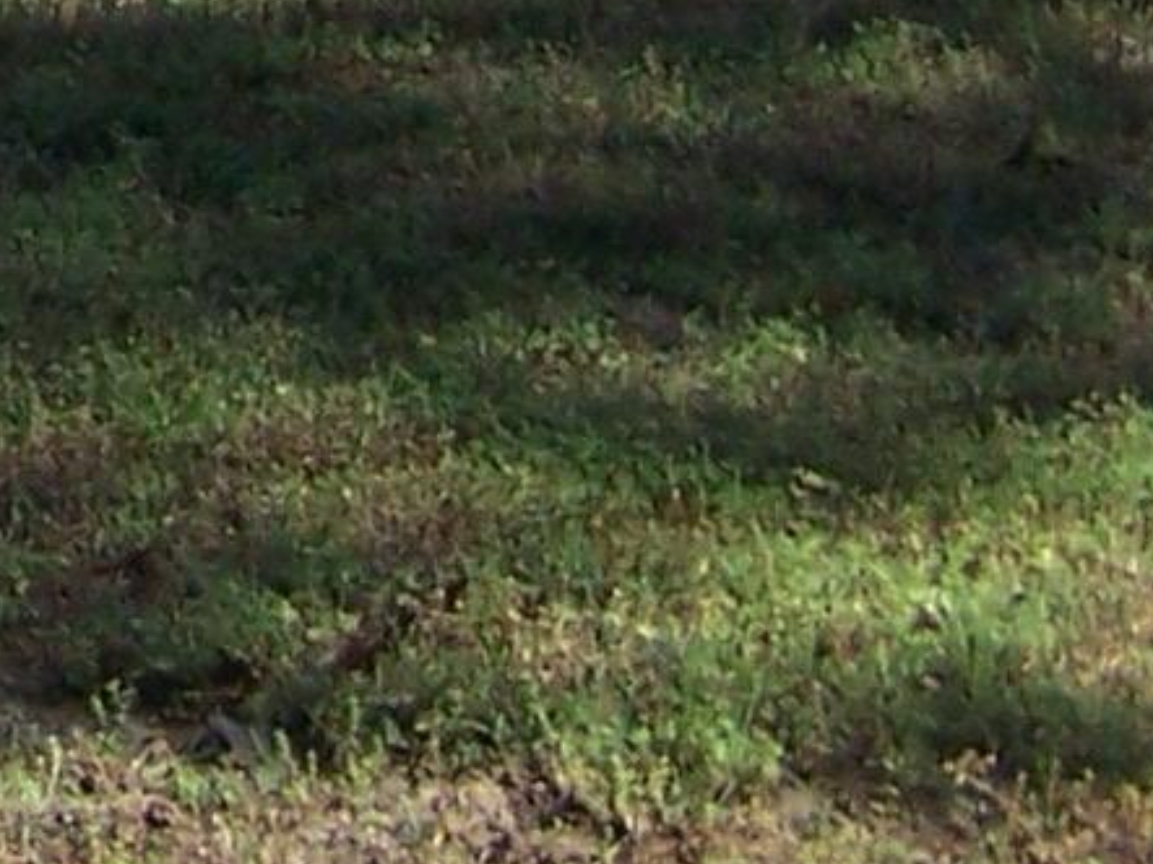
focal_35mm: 221
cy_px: -1587
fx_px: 7359
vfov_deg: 6.3
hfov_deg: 8.4
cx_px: -1416
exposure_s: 1/800
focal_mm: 6.3
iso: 80
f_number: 2.8
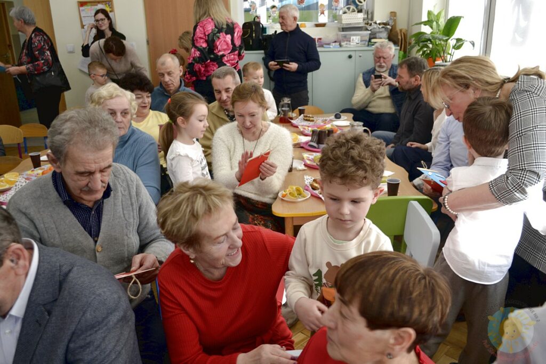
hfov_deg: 61.9
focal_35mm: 30
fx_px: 455
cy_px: 182
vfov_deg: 43.6
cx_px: 273
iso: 400
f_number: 4
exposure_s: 1/60
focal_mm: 20
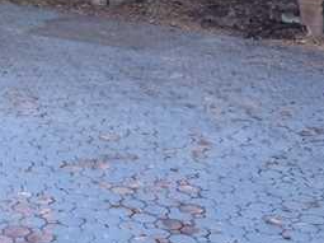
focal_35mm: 91
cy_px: -61
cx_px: 18
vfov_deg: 15.5
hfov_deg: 21.0
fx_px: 851
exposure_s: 1/30
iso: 125
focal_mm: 4.15
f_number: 2.2
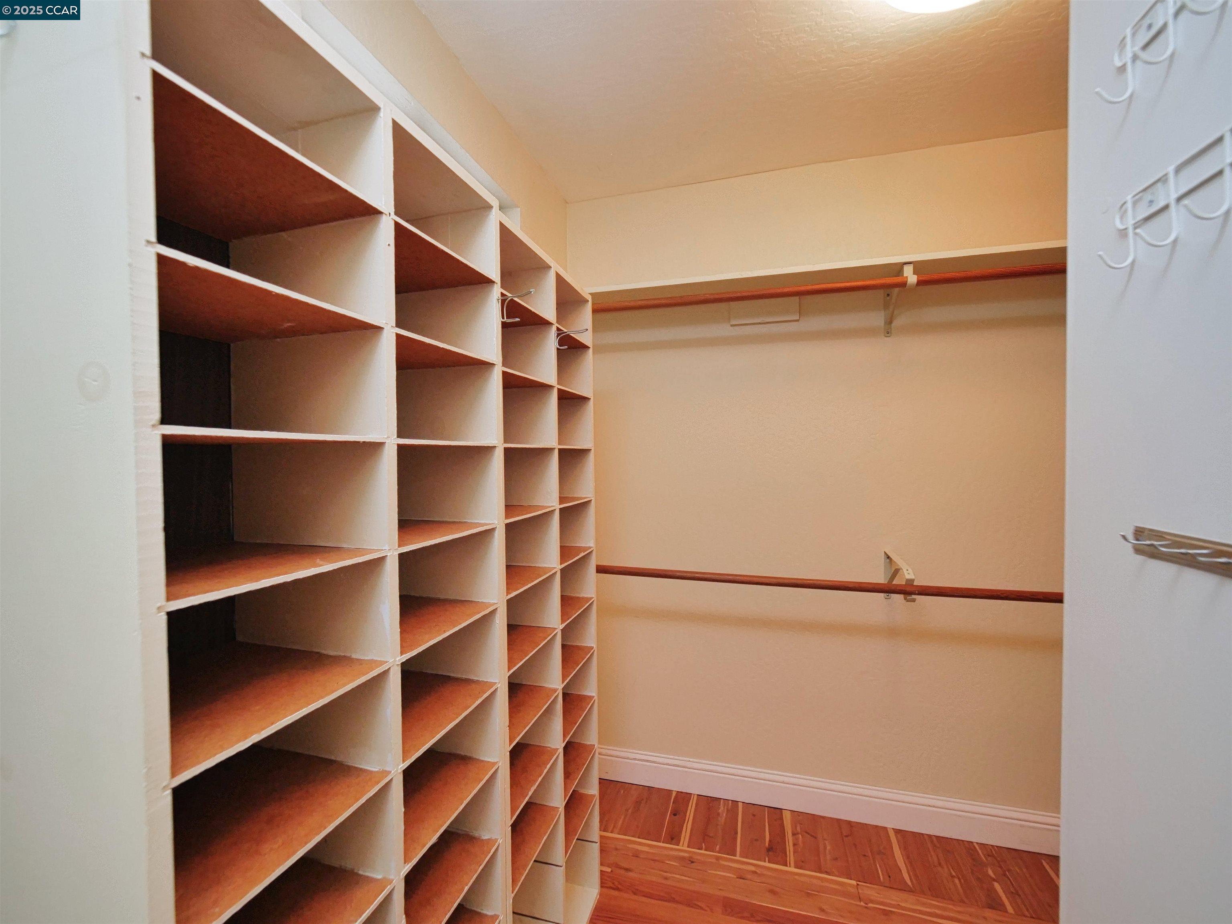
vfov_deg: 85.7
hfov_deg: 102.1
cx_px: 616
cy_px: 462
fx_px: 498
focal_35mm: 14
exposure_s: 1/160
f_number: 3.5
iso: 800
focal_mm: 7
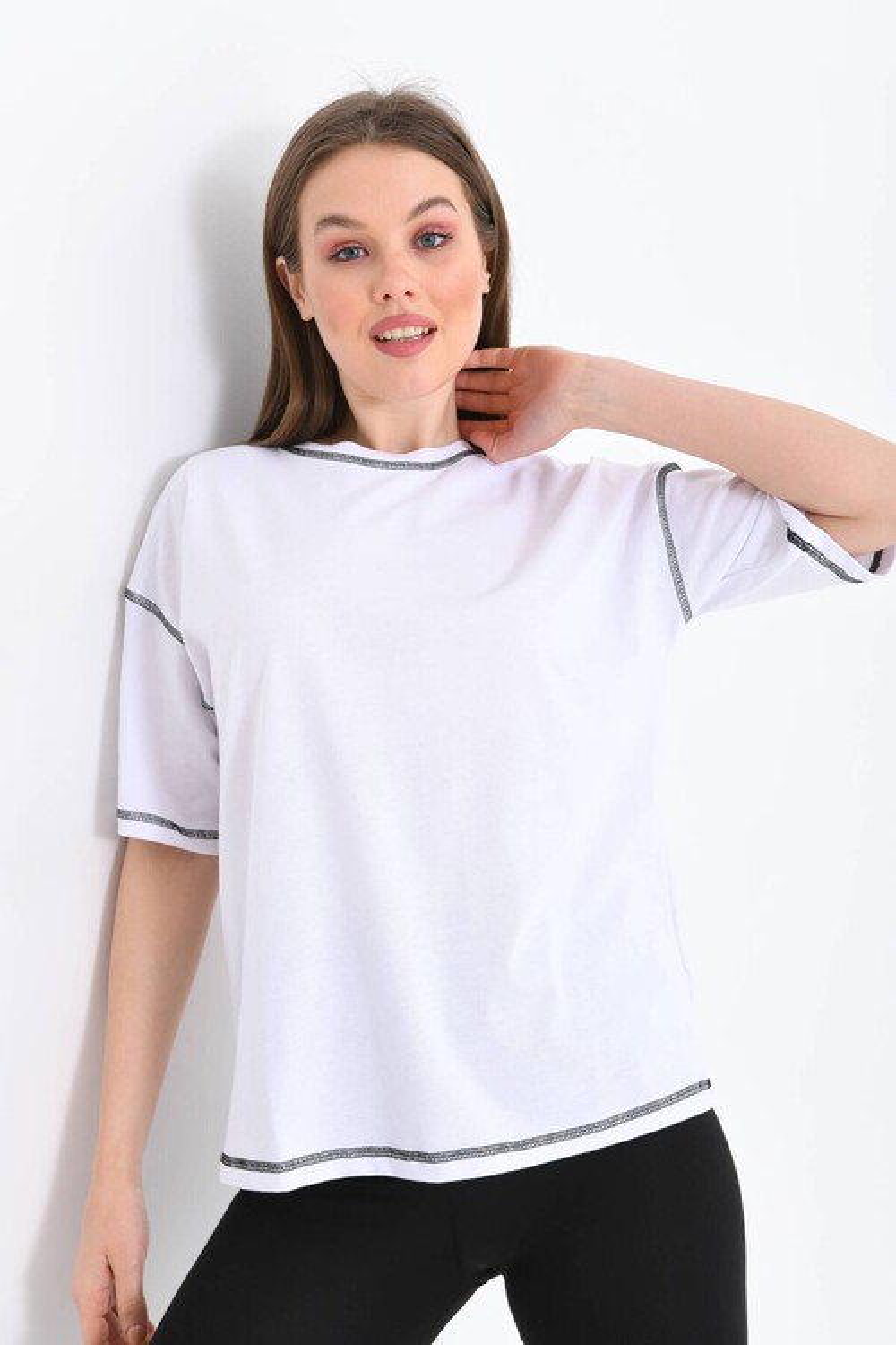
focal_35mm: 55
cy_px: 672
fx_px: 2053
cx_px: 448
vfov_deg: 36.2
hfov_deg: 24.6
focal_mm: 55
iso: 160
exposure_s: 1/125
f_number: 6.3
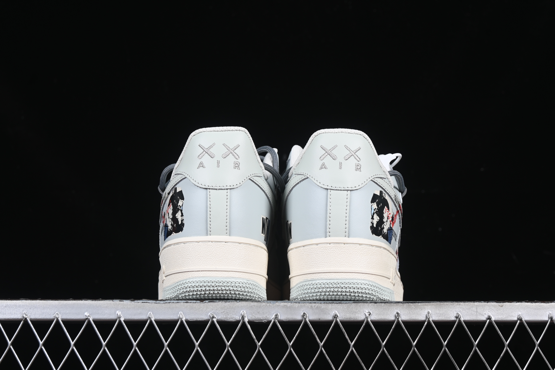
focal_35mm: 75
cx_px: 278
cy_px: 185
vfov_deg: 18.2
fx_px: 1156
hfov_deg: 27.0
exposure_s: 1/80
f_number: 8
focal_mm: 50
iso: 160
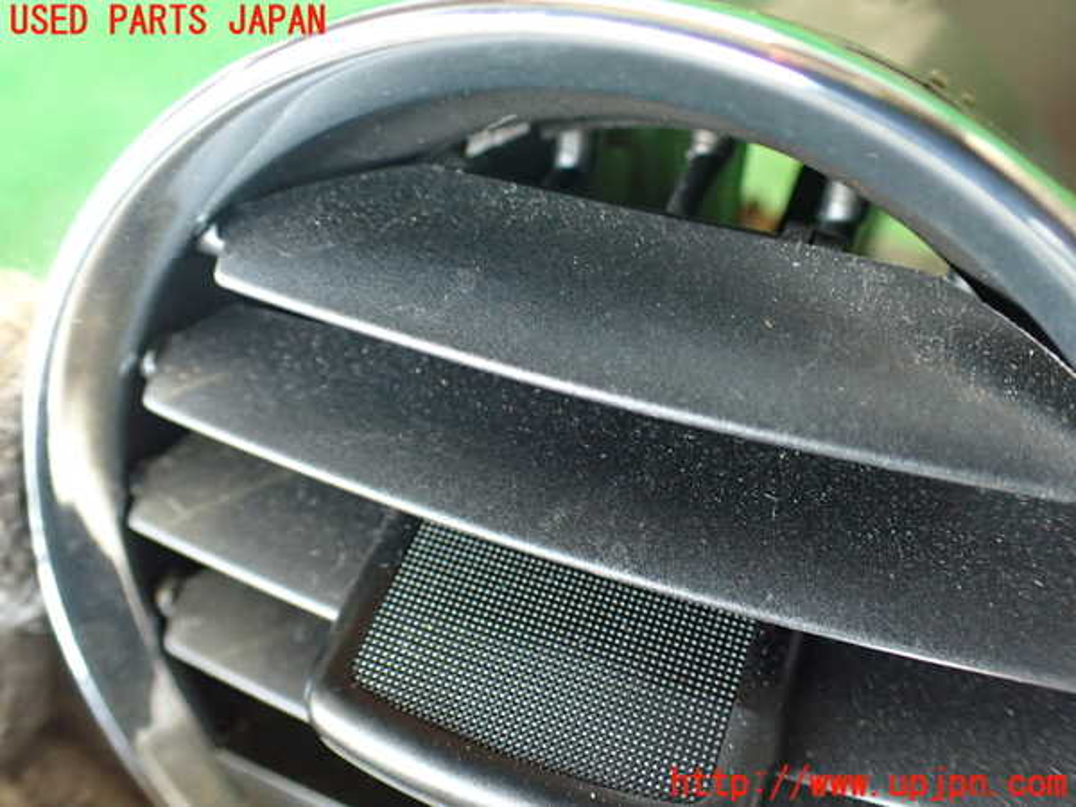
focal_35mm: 32
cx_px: 538
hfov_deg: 56.8
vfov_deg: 44.2
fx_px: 995
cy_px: 404
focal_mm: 5.79
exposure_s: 1/30
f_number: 2.4
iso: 640
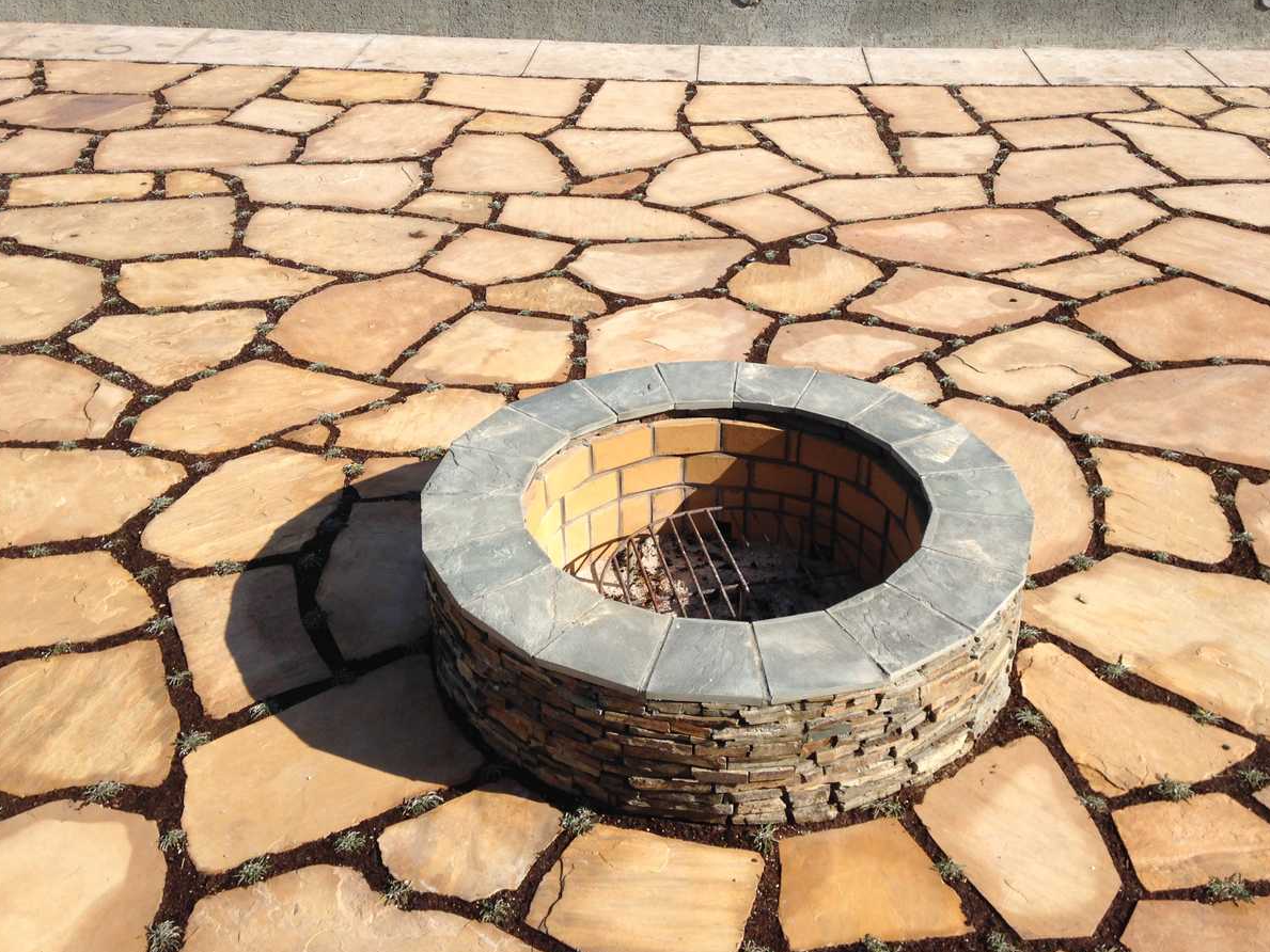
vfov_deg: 38.6
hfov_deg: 50.0
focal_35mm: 37
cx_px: 704
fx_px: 1358
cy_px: 434
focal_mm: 4.12
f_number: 2.4
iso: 50
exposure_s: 1/1355
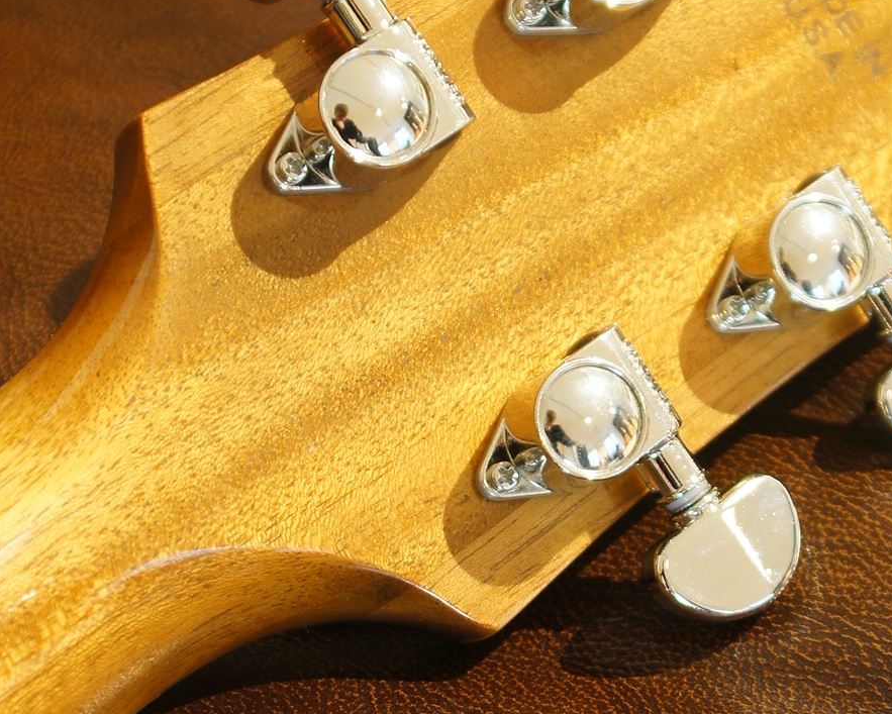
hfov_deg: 18.8
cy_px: 383
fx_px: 2694
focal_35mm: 102
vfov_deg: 15.1
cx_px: 573
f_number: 4.5
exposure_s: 1/5
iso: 100
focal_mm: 28
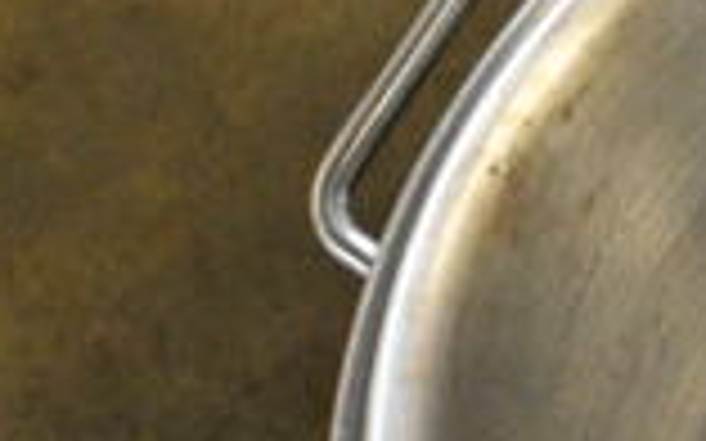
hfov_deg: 15.9
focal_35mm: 119
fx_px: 2289
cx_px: 1097
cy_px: 432
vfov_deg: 10.9
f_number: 5.6
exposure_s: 1/200
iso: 6400
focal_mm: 20
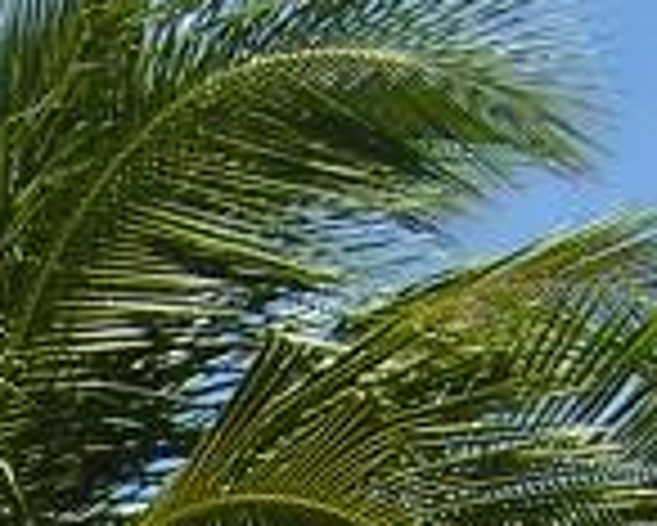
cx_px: -351
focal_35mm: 252
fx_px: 4903
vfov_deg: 5.9
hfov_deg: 7.5
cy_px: 1259
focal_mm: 6.1
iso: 100
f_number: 5.8
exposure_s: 1/260
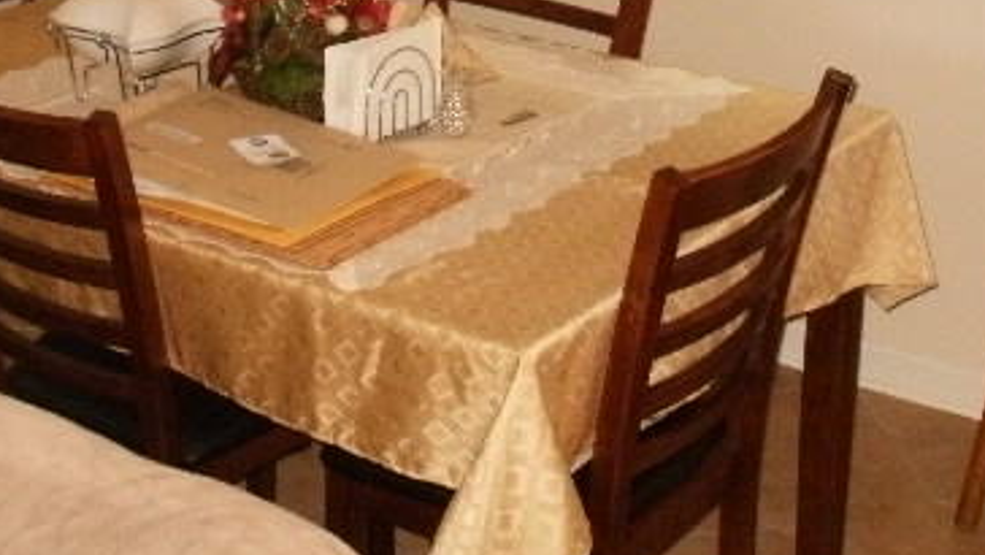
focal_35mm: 69
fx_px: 1803
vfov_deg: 17.0
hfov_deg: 30.5
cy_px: -38
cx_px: 593
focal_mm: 6.3
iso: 320
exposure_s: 1/30
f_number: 3.5
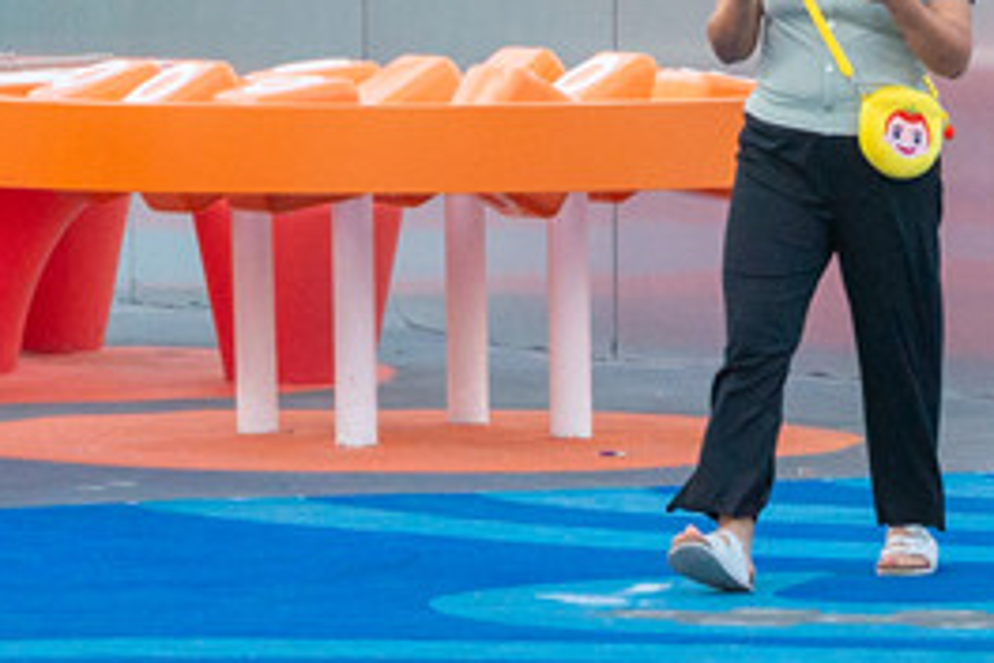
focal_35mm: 425
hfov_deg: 4.8
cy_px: -510
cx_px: 1589
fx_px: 11734
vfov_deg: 3.2
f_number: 5
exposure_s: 1/500
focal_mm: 70
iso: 500
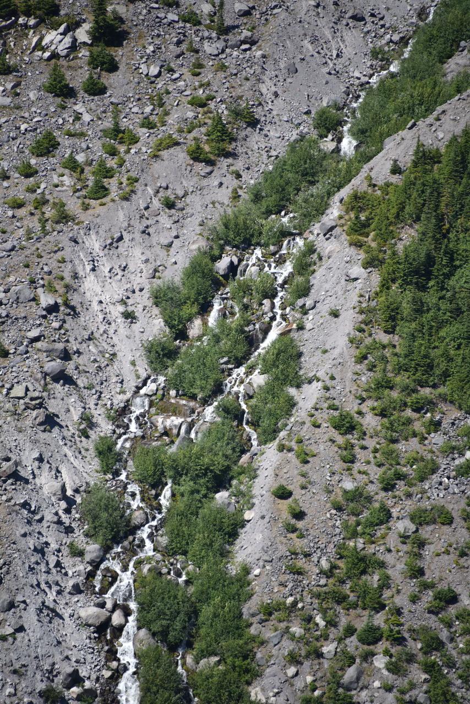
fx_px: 5871
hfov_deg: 4.6
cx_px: 235
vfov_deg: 6.9
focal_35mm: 300
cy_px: 352
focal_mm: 300
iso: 180
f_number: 5.6
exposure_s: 1/640
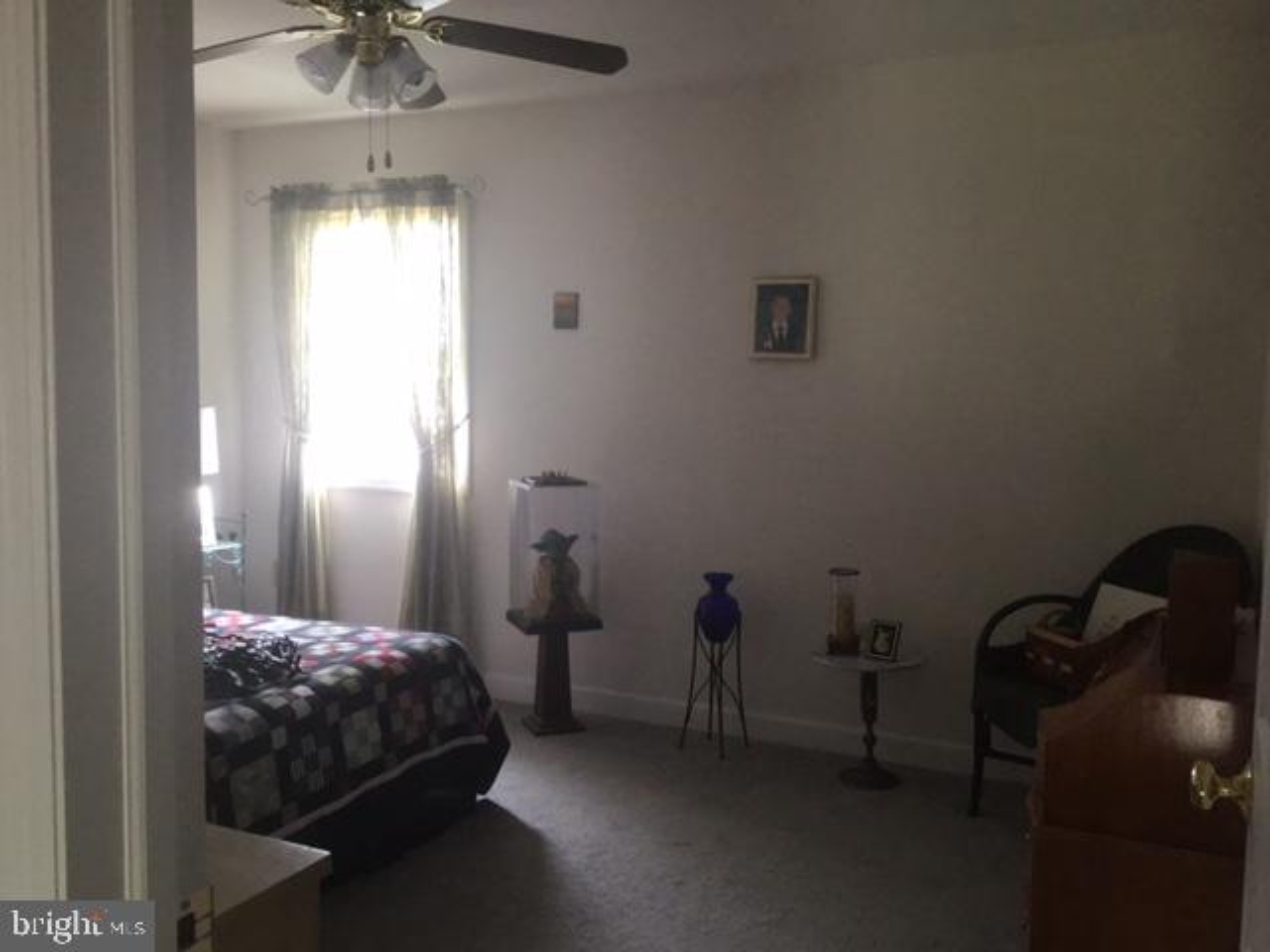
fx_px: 1137
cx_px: 635
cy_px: 476
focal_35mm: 31
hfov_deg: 58.4
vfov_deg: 45.4
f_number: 2.4
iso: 200
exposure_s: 1/15
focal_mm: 3.3
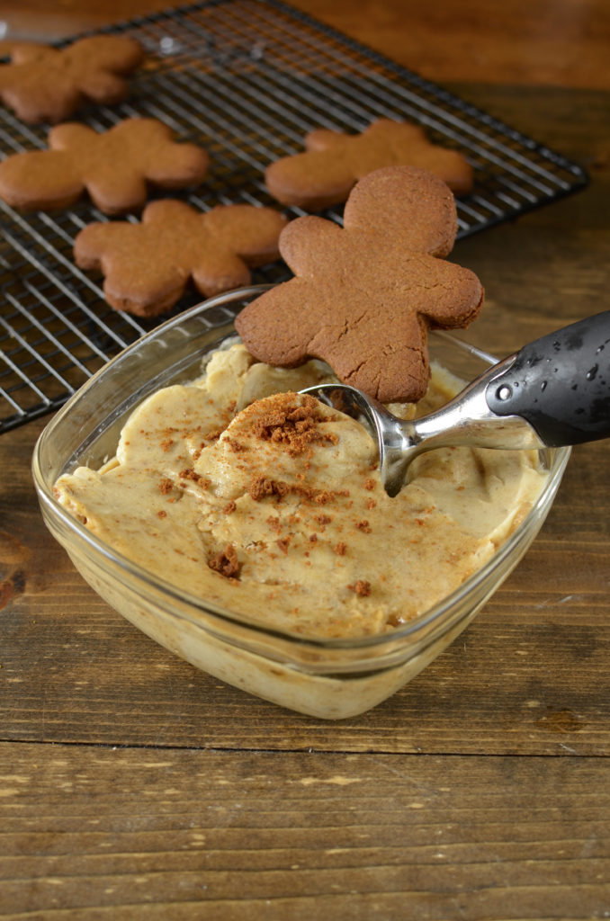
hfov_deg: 25.6
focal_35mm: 52
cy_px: 460
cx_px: 305
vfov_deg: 37.9
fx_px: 1341
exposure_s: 1/100
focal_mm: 35
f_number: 5
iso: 200
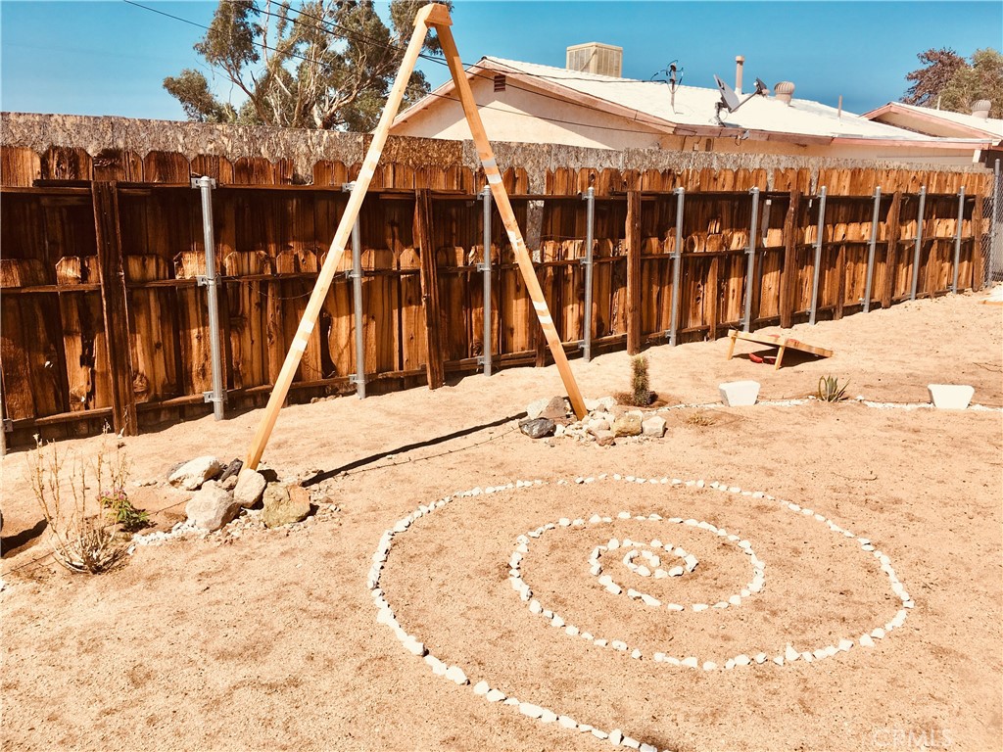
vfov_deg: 48.2
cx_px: 502
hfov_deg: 61.7
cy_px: 376
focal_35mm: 29
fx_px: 840
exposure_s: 1/2564
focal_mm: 4.15
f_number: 2.2
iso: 25
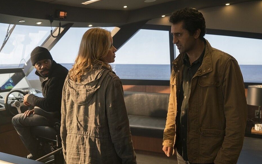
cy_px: 82
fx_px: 278
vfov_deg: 32.8
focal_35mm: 39
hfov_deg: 50.4
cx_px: 131
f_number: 5.6
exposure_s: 1/100
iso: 2500
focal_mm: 38
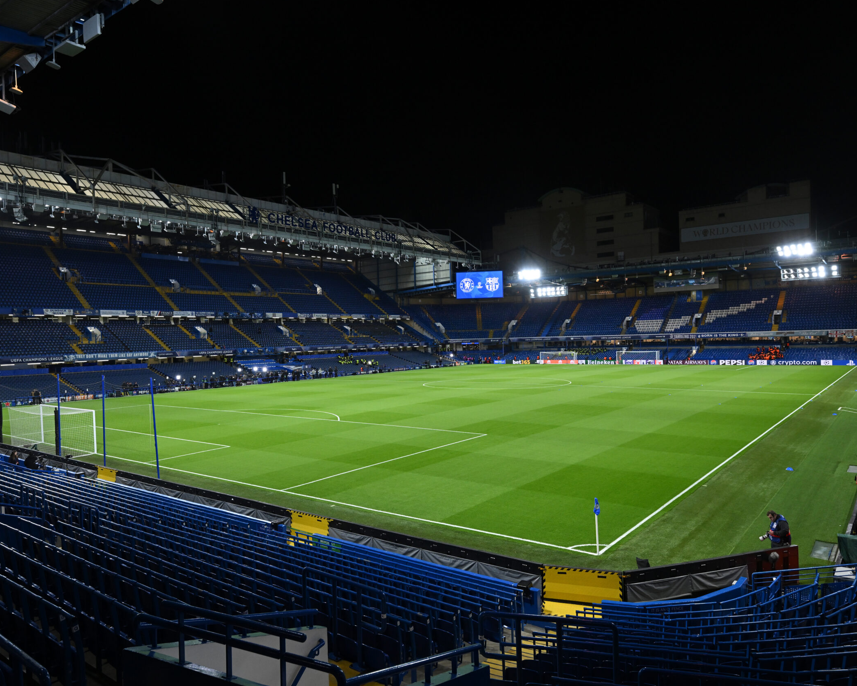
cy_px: 346
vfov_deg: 58.8
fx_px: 609
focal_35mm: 24
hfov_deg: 70.2
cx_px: 406
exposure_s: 1/320
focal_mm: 21
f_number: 5.6
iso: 1600
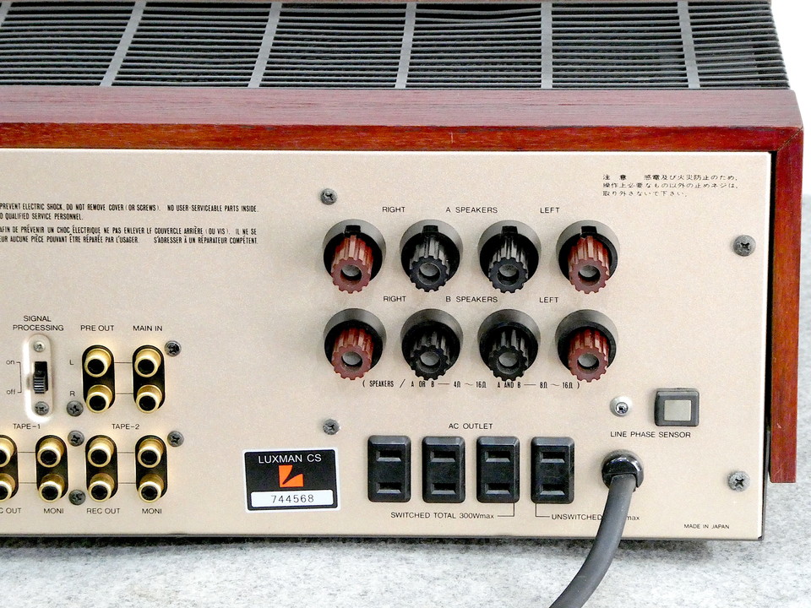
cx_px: 406
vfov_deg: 10.4
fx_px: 3350
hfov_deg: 13.8
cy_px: 304
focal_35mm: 143
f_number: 5.4
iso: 1600
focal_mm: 25.6
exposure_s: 1/40
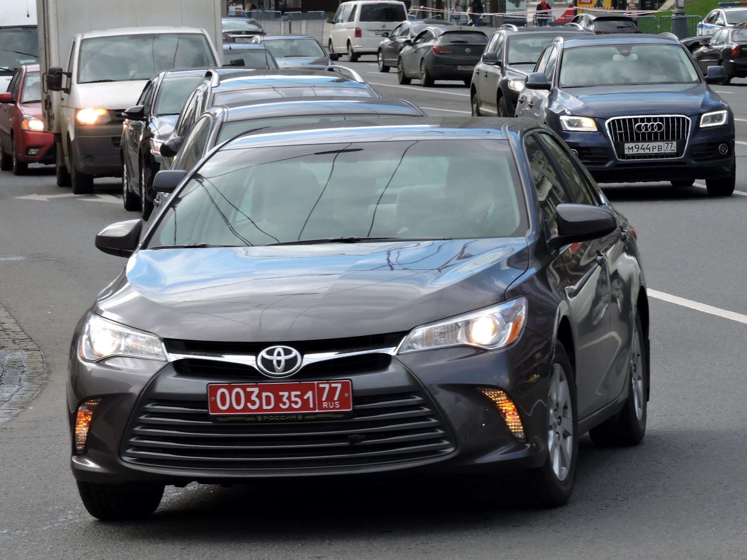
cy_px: 280
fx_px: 3884
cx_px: 374
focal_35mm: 180
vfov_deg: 8.2
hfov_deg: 11.0
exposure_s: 1/250
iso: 125
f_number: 5.3
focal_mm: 32.2
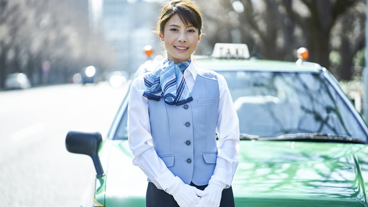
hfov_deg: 23.7
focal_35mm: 90
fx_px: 878
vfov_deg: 13.4
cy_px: 104
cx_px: 185
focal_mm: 85
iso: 100
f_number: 1.8
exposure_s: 1/1600
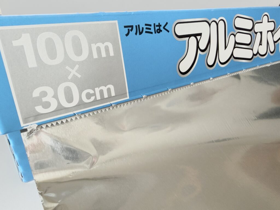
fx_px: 194
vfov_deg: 56.8
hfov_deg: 71.6
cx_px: 140
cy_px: 105
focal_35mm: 24
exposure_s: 1/100
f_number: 2.2
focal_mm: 2.22
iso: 250
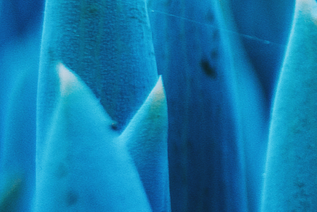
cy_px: 125
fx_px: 2580
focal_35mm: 293
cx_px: 837
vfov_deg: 4.7
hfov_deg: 6.6
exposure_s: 1/100
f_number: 4.5
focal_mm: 34
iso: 200
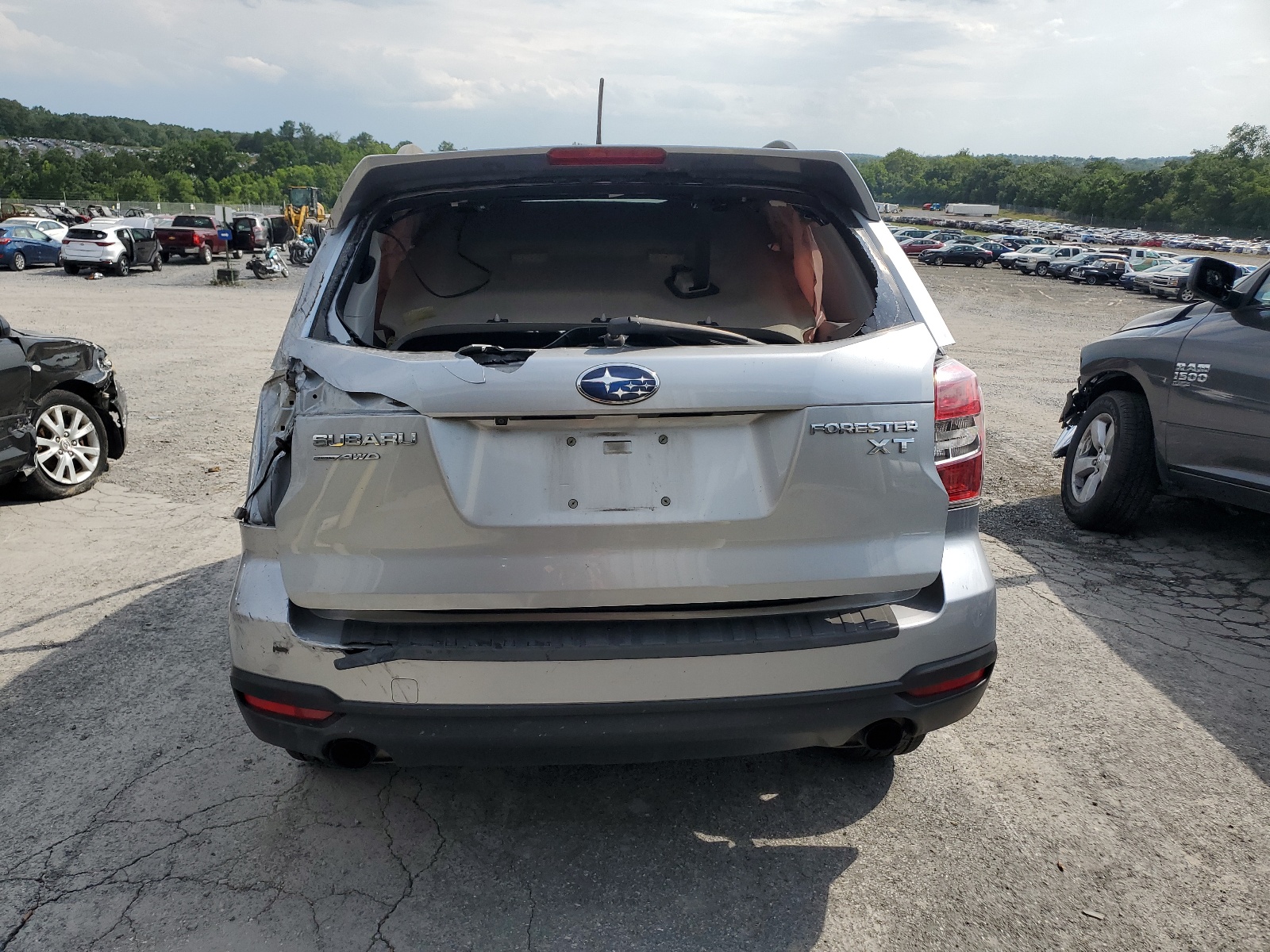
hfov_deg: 67.3
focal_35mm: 26
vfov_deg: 53.1
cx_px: 635
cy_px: 476
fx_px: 954
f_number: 1.5
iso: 50
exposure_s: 1/5000
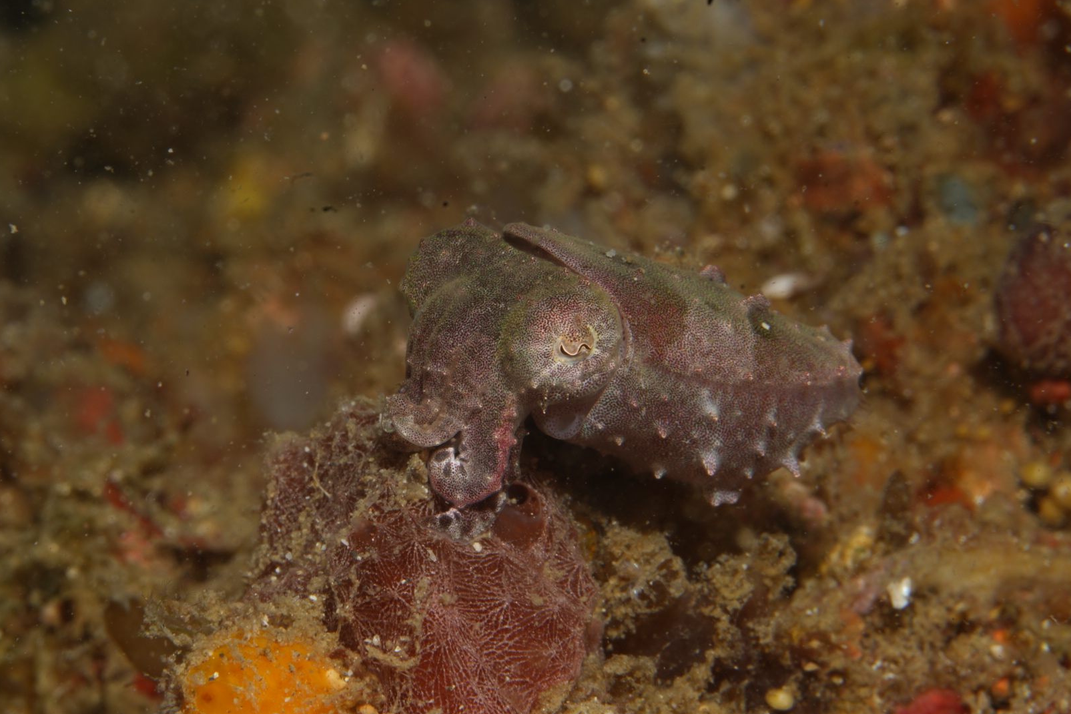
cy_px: 358
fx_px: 4046
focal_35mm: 136
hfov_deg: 15.1
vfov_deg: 10.1
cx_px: 536
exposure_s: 1/160
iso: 50
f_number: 20
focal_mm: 90
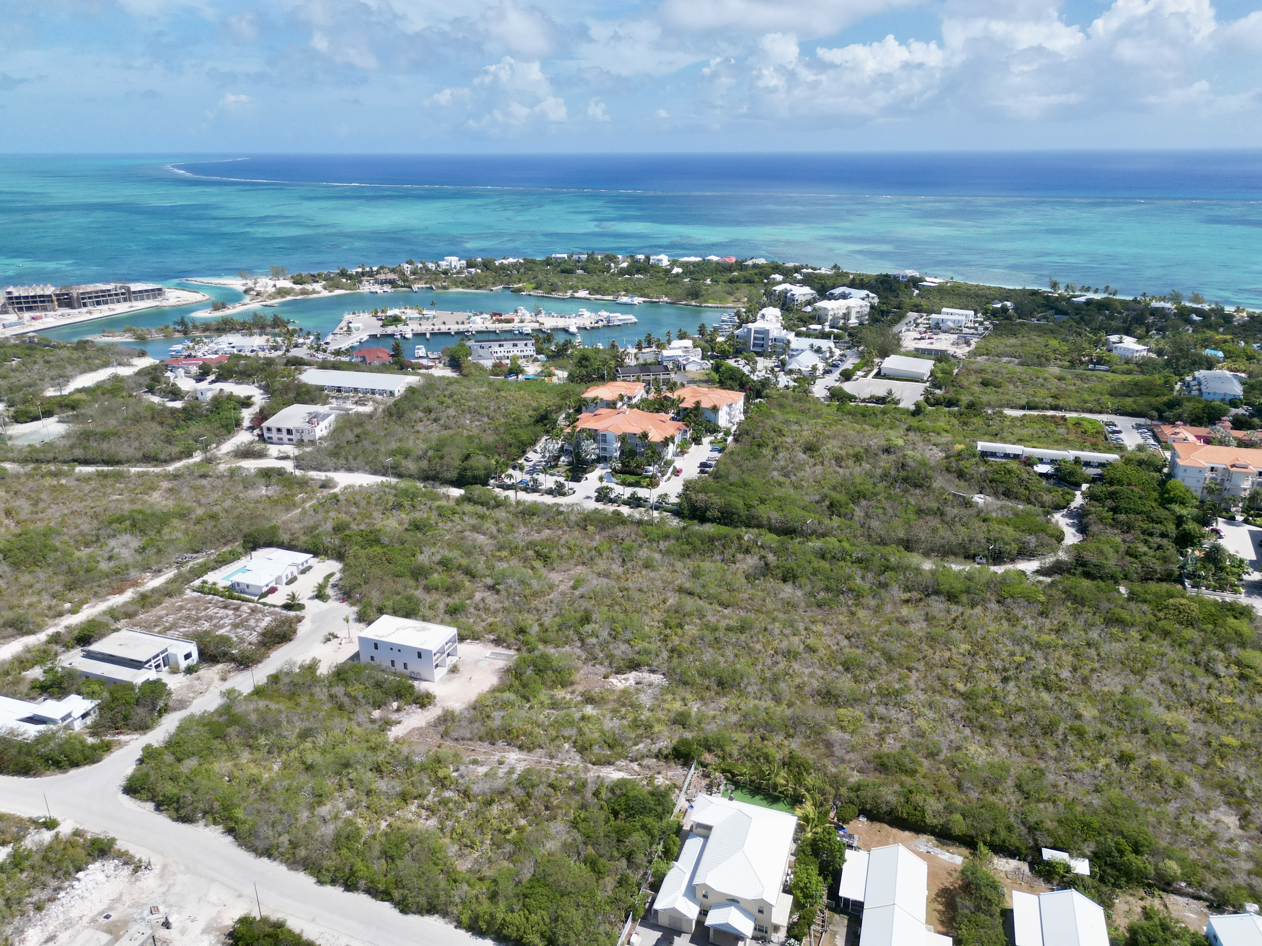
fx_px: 875
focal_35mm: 24
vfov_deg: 56.8
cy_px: 473
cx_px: 631
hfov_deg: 71.6
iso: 150
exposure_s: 1/4000
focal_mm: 6.72
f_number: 1.7
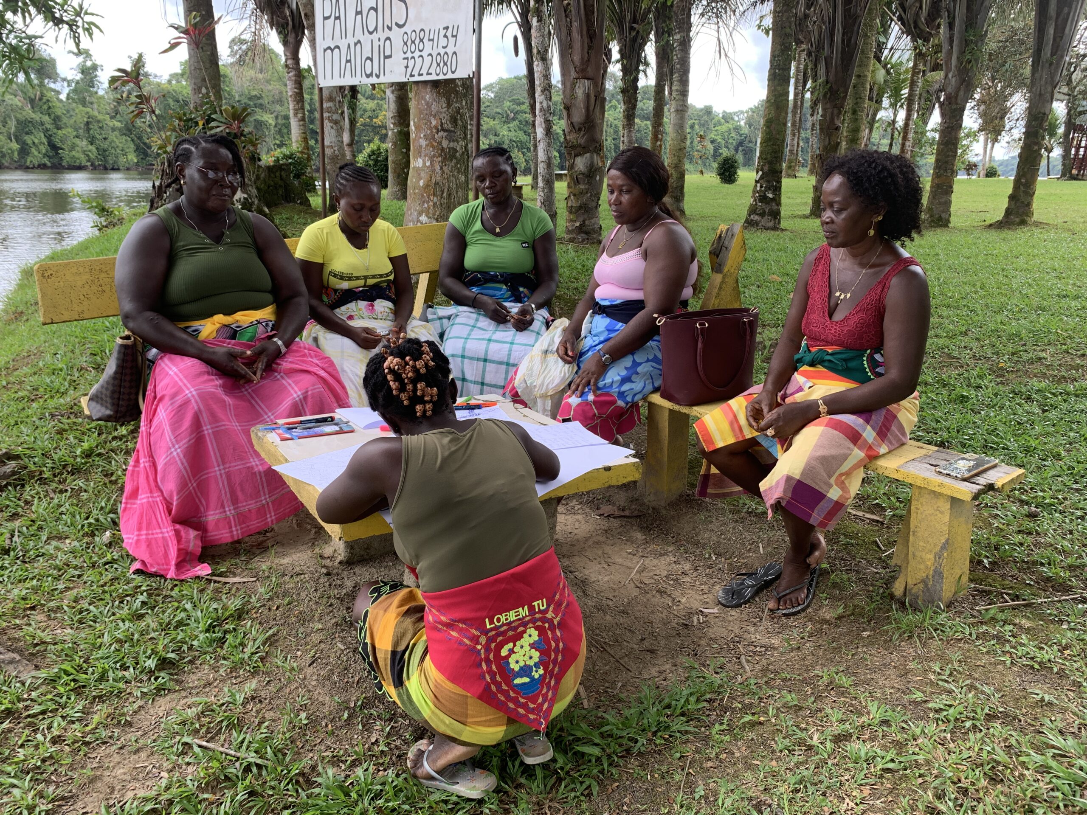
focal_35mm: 26
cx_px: 544
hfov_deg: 67.3
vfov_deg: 53.1
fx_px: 816
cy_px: 408
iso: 25
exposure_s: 1/255
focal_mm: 4.25
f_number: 1.8
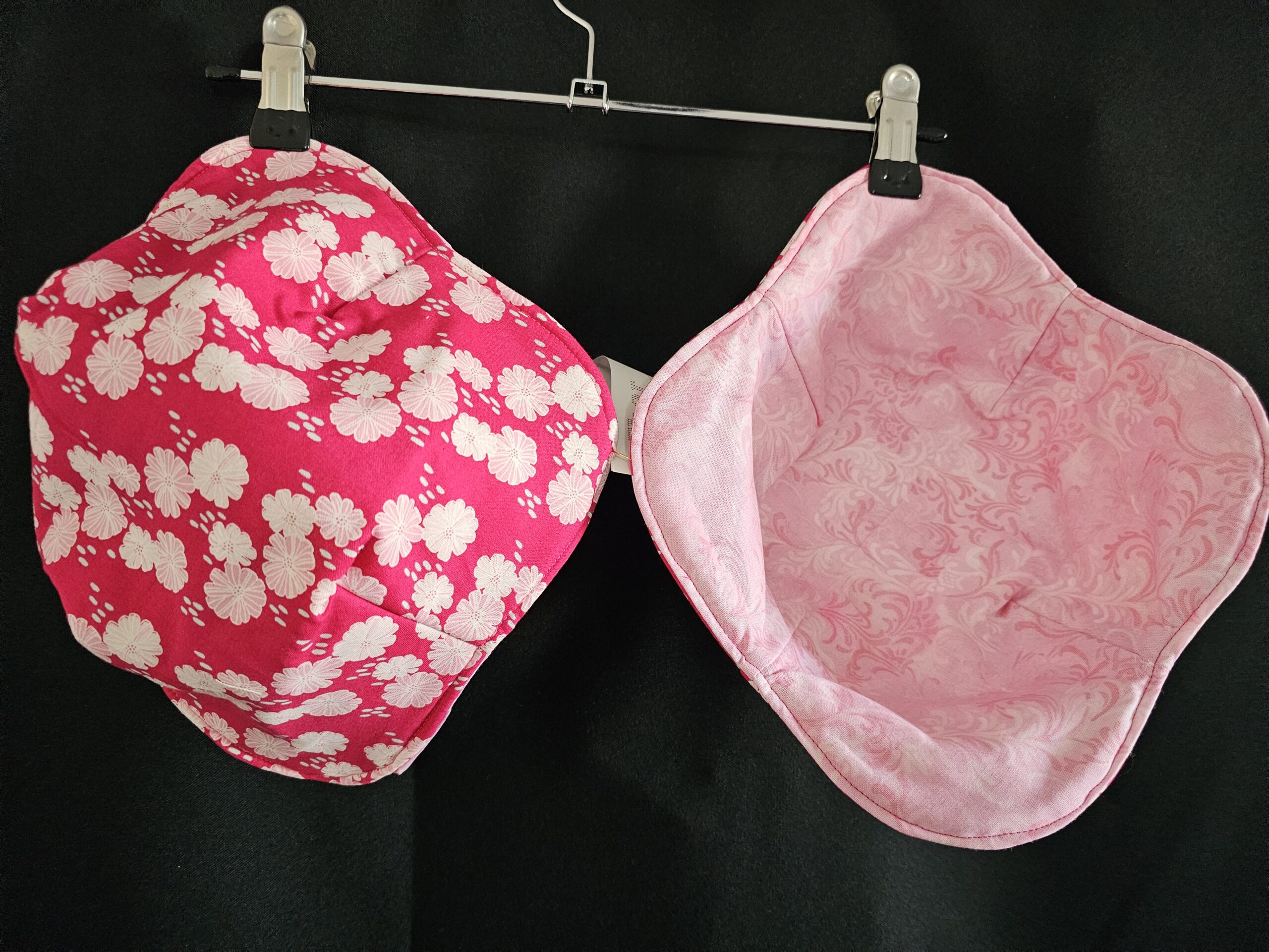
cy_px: 476
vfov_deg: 58.9
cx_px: 634
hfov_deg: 73.9
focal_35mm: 23
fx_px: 843
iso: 800
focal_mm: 6.3
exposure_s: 1/120
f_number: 1.7
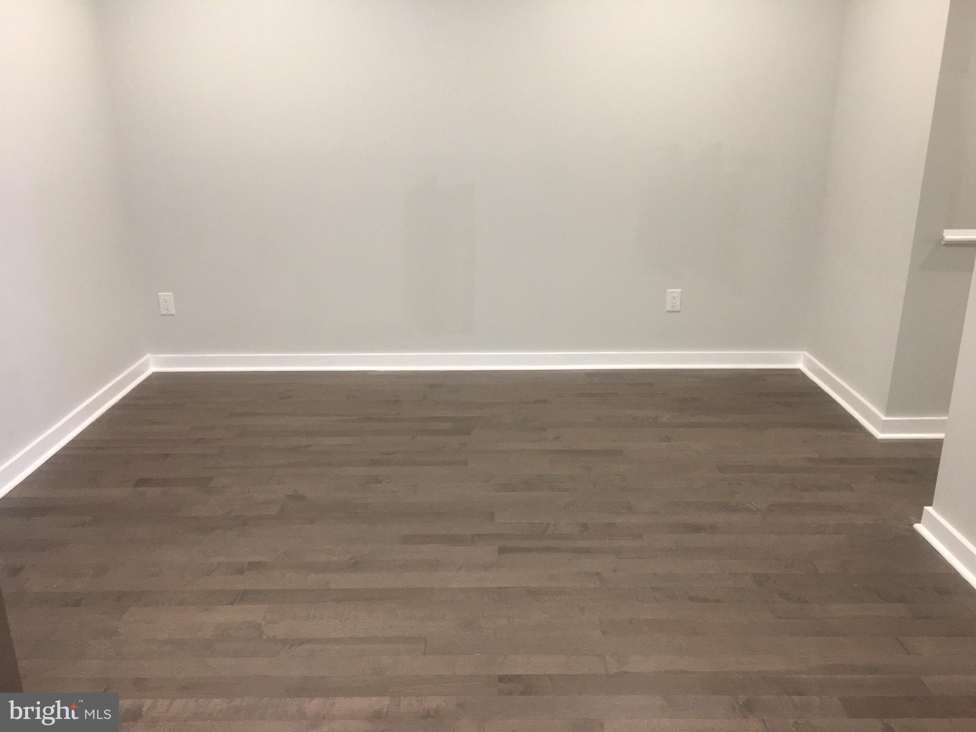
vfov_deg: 48.2
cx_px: 488
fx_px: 818
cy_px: 366
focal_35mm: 29
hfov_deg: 61.7
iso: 125
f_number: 2.2
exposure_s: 1/33
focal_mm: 4.15
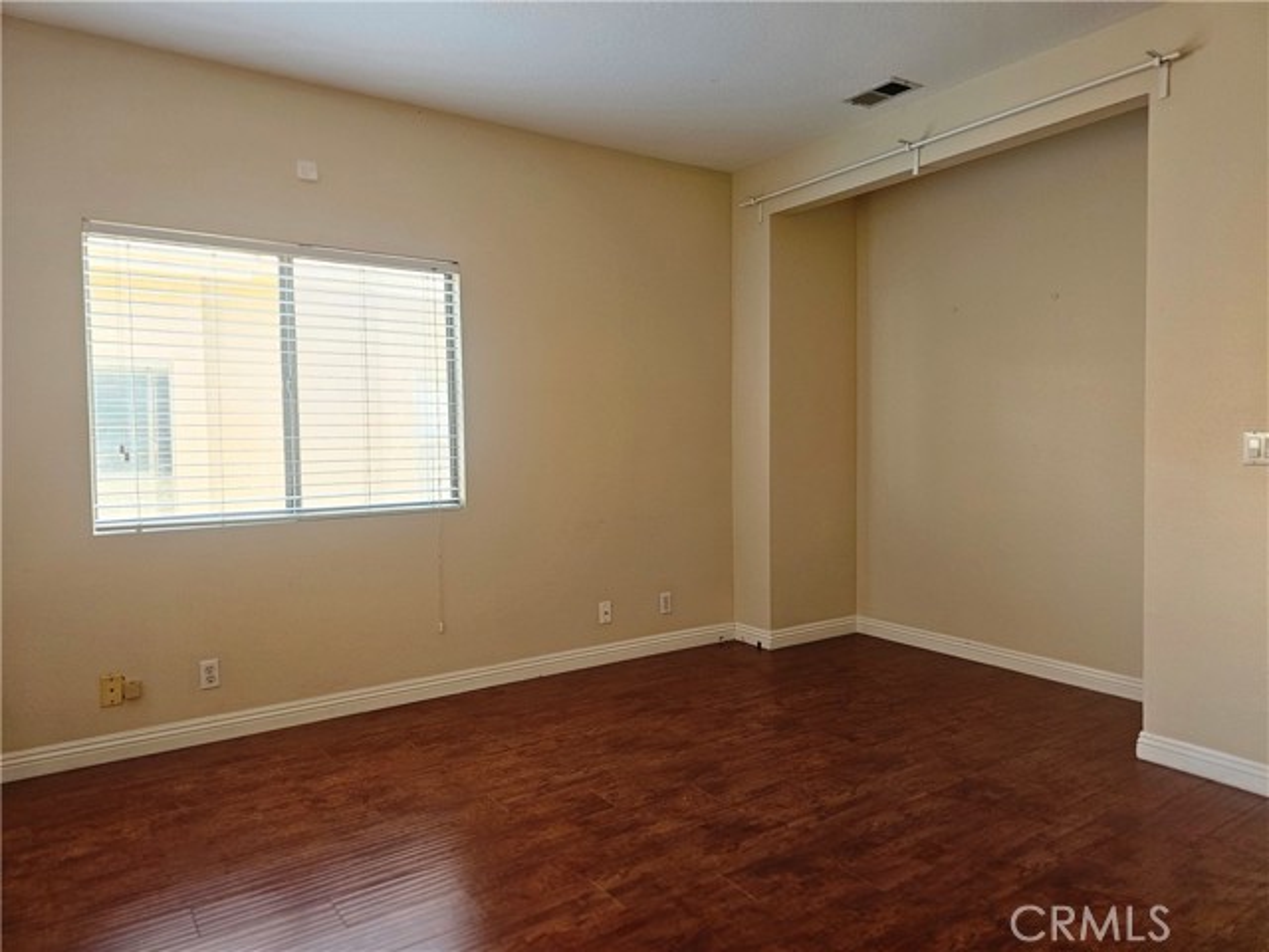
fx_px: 843
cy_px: 476
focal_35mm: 23
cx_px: 634
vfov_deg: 58.9
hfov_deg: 73.9
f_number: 1.7
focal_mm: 6.3
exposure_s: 1/120
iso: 400
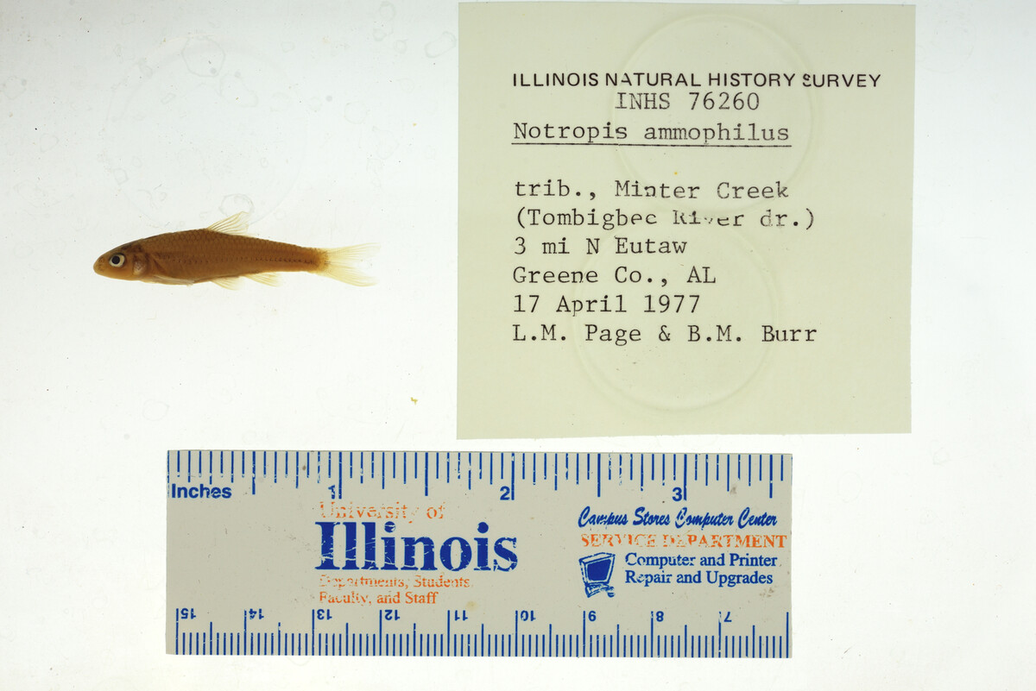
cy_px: 346
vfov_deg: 22.6
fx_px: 1727
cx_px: 518
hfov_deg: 33.4
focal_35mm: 60
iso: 100
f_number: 10
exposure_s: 1/200
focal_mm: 60
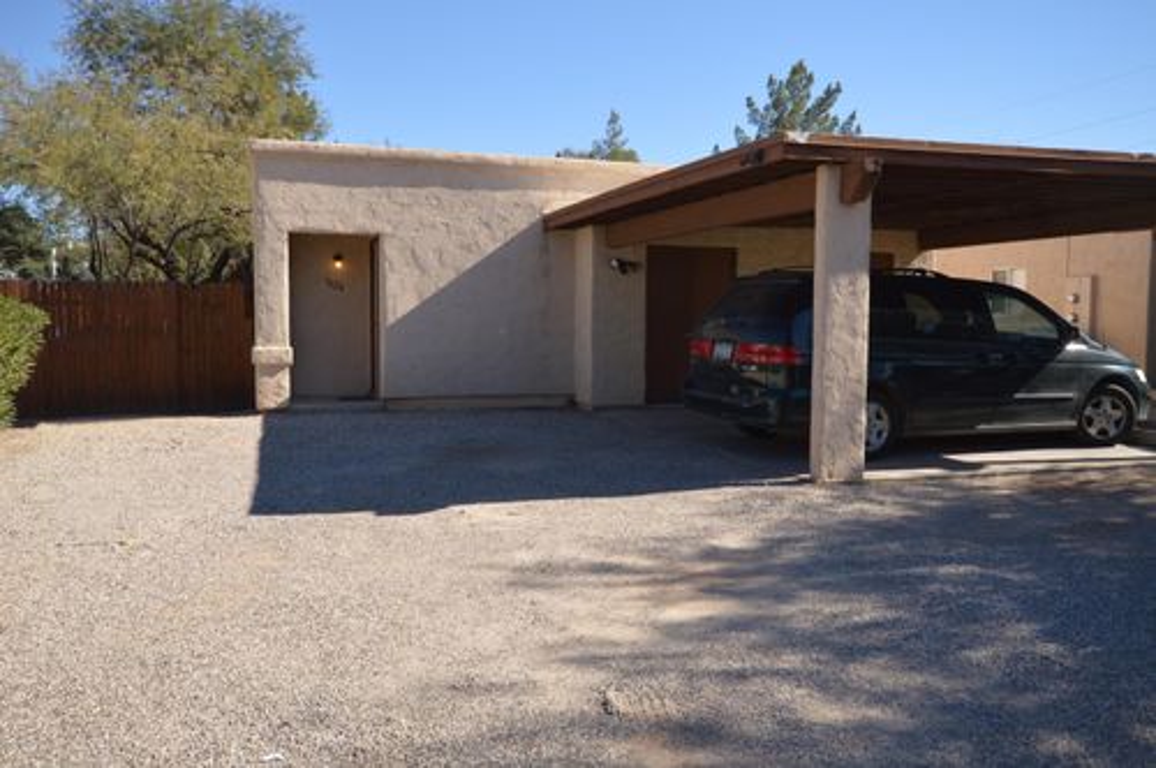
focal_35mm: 28
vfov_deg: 45.6
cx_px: 578
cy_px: 384
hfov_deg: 64.6
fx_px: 914
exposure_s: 1/200
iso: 100
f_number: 6.3
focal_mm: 19
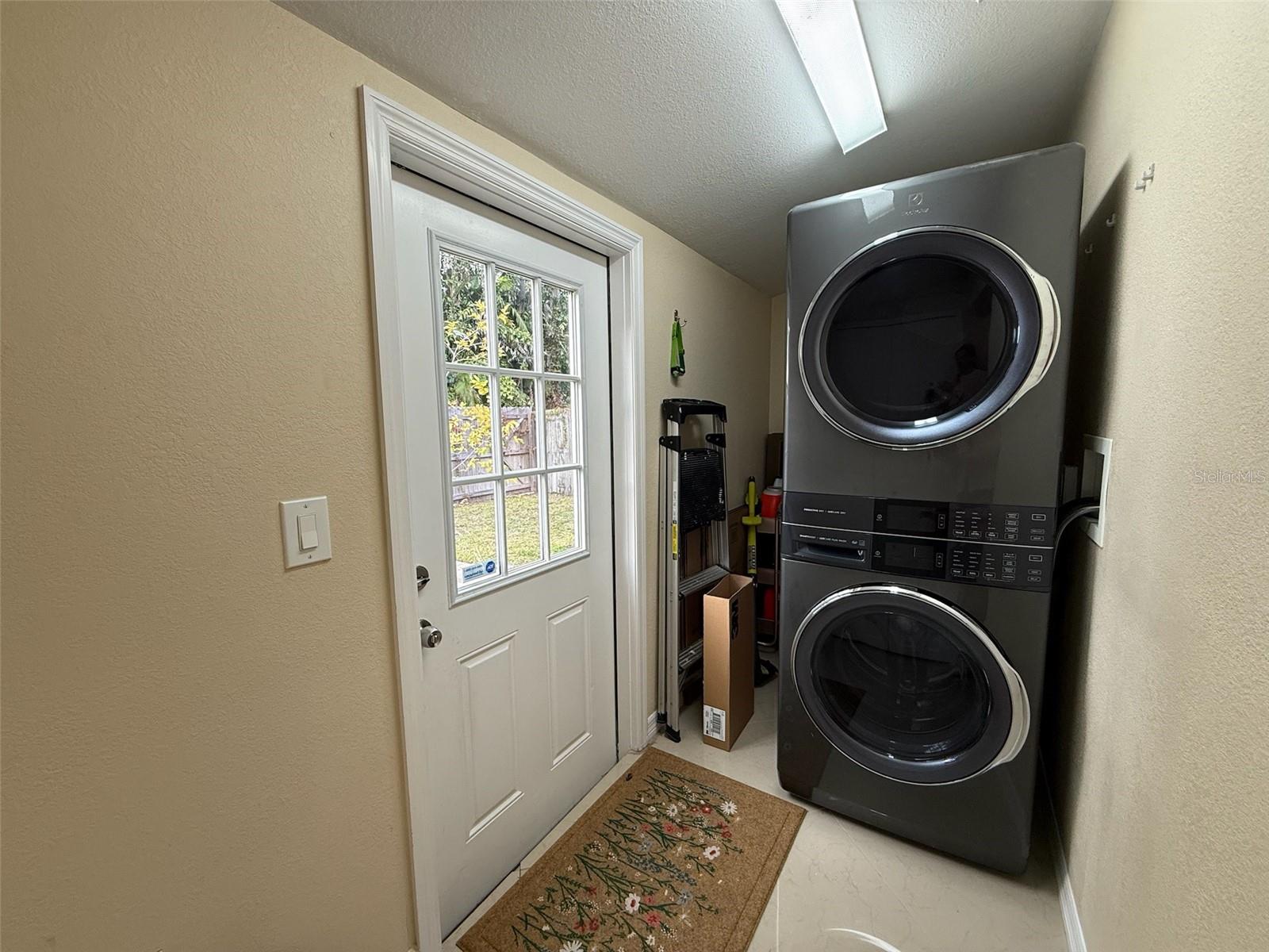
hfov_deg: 102.1
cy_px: 476
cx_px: 634
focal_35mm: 14
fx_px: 513
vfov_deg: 85.7
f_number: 2.2
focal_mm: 2.22
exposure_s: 1/120
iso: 125
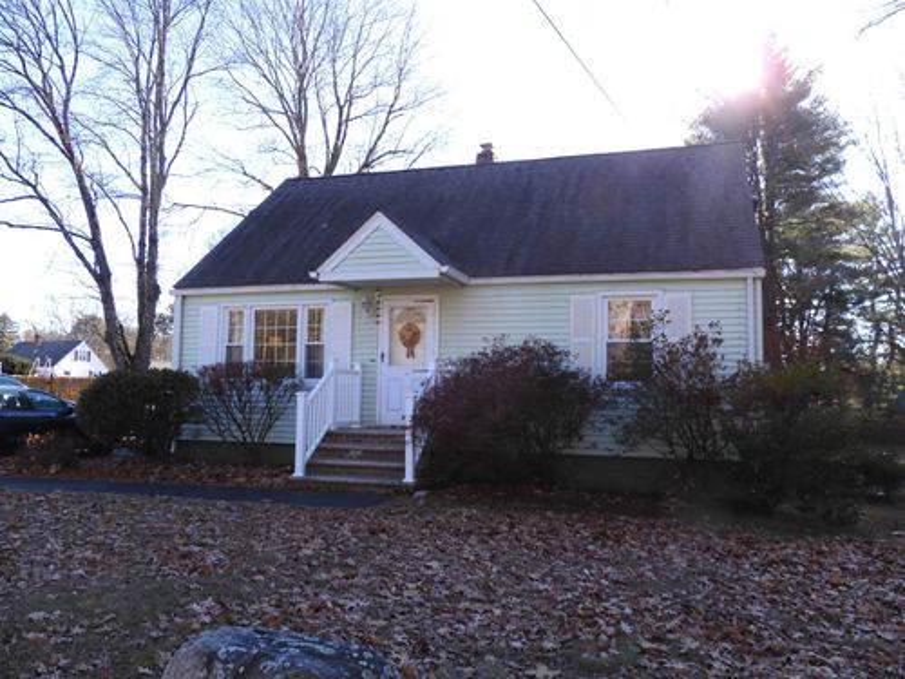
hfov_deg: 63.4
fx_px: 732
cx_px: 452
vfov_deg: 49.7
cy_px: 340
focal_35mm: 28
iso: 100
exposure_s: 1/200
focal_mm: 5
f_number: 3.5
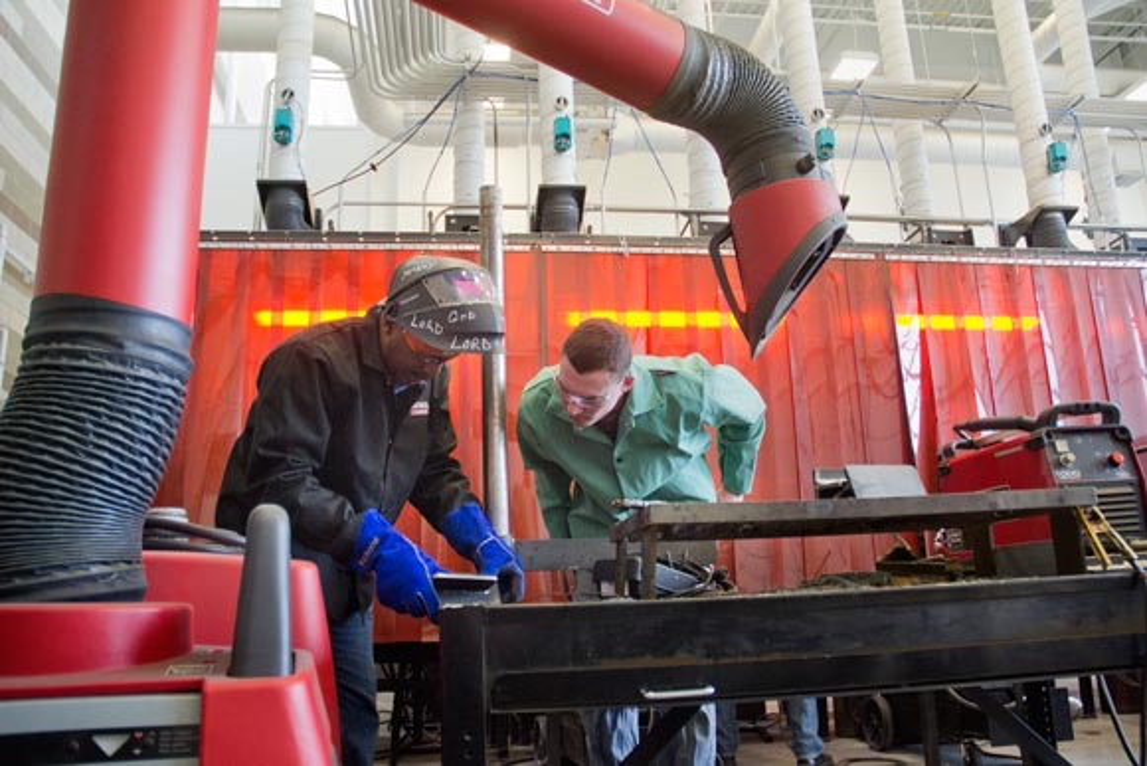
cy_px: 383
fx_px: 860
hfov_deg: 67.4
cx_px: 574
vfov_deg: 48.0
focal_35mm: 27
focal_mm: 18
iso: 1250
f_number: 3.5
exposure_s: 1/125
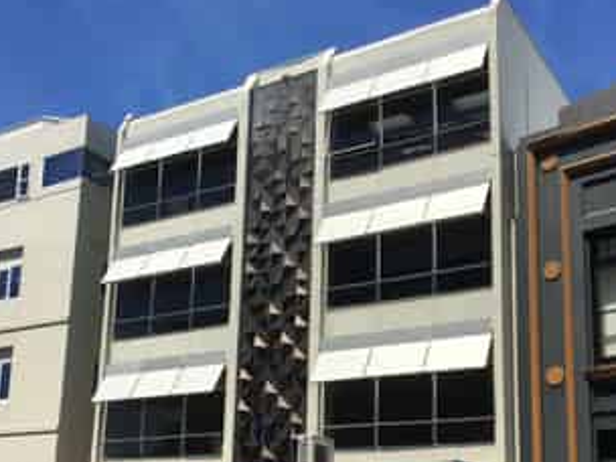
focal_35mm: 47
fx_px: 836
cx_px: 331
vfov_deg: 30.2
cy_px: 366
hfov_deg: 40.4
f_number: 2.2
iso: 25
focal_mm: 4.15
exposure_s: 1/1832
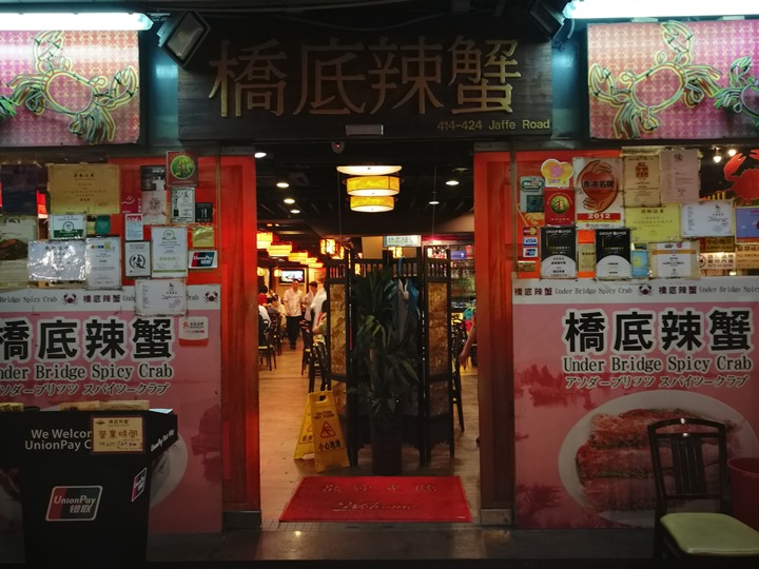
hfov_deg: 65.3
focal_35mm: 27
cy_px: 284
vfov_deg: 51.4
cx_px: 380
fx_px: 592
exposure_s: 1/16.7
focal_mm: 4.5
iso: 320
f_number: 2.2
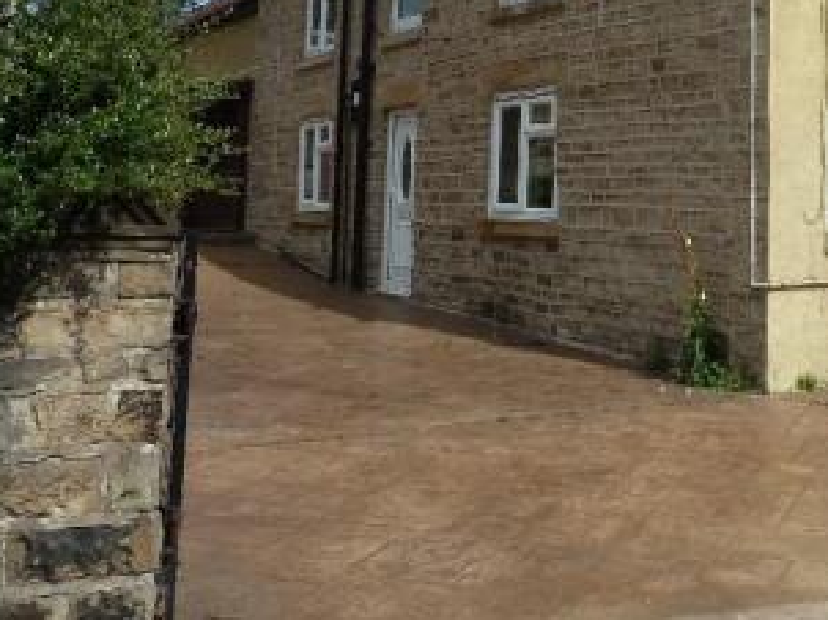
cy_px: 40
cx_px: 703
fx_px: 1338
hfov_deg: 33.0
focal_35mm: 56
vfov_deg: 25.1
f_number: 5.6
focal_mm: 4.7
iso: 80
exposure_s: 1/500
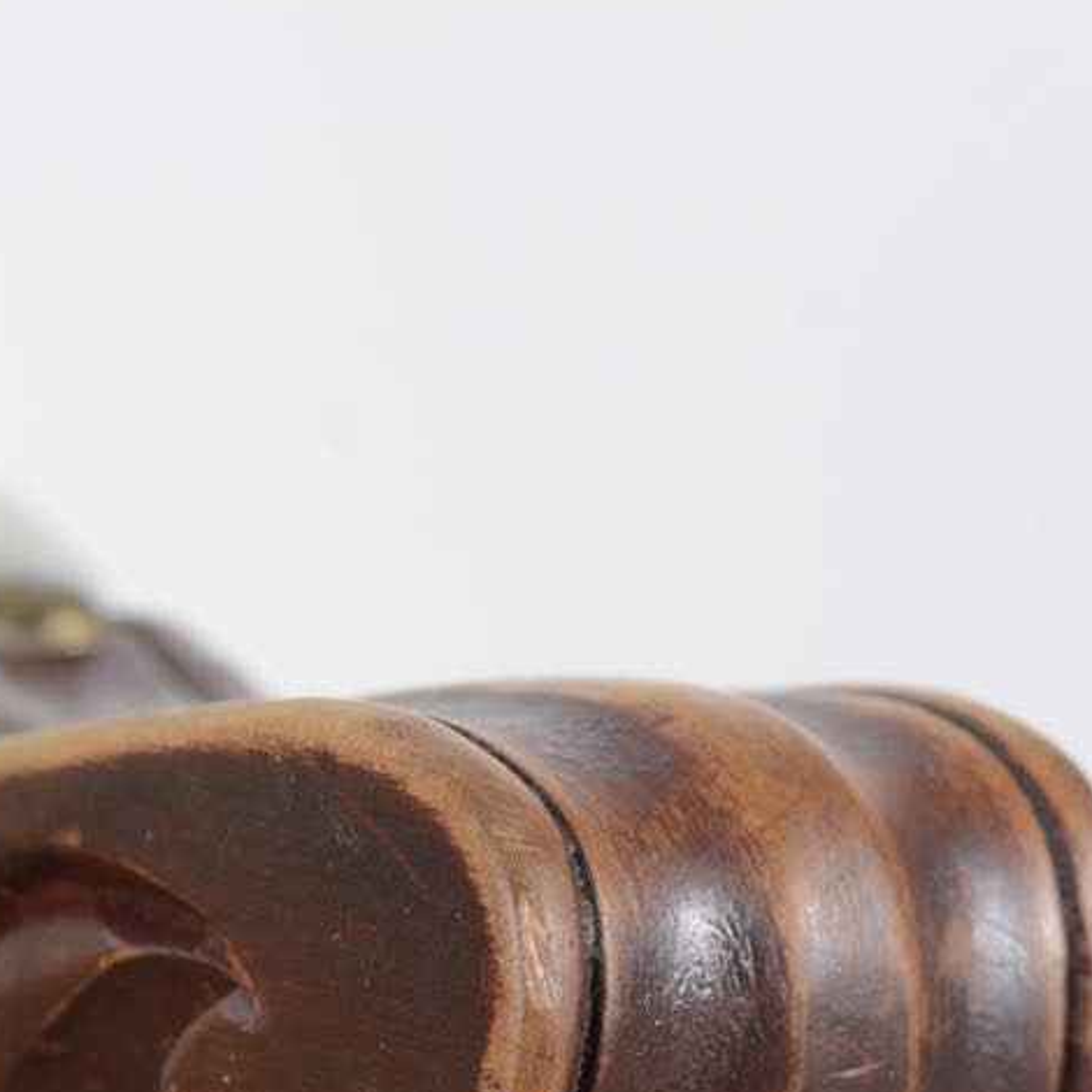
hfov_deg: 8.4
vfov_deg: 8.4
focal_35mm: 208
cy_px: 960
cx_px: 488
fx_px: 7424
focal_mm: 60
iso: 100
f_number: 9
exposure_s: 1/125
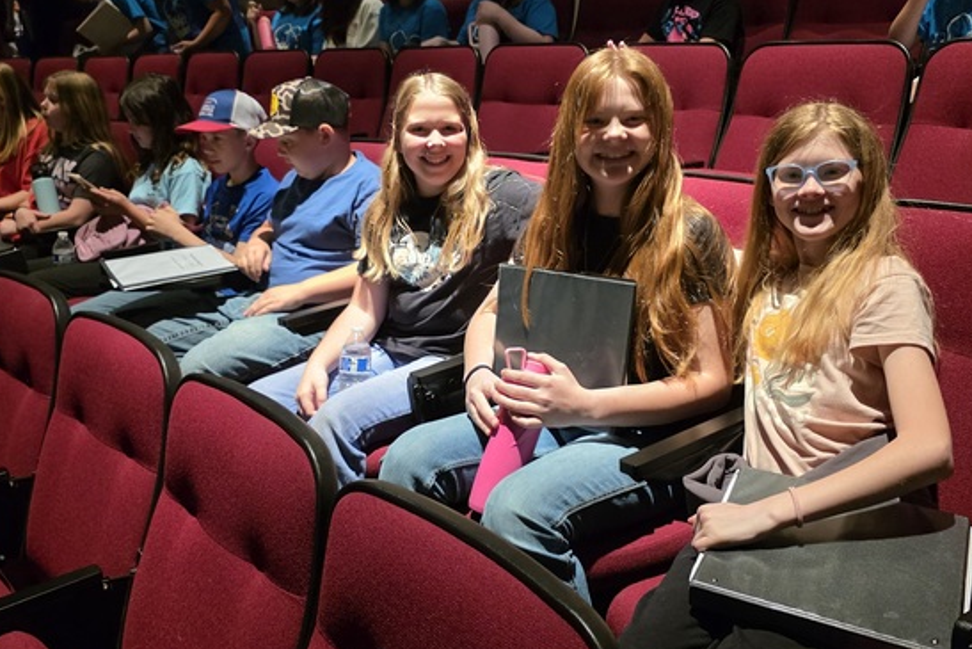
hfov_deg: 54.4
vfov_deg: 37.9
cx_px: 457
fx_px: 945
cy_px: 299
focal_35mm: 35
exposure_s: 1/120
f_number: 1.7
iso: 1250
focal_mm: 6.3
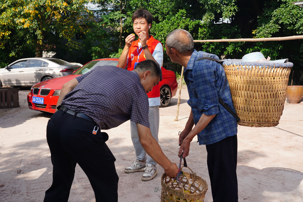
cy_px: 101
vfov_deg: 35.1
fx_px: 320
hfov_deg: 50.7
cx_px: 152
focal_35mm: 38
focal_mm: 38
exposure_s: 1/125
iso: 100
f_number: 9
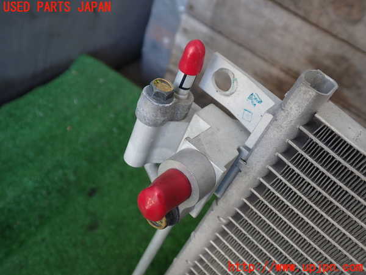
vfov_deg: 44.2
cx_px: 183
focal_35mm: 32
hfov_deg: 56.8
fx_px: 338
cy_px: 138
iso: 125
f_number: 2.4
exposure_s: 1/60
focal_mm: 5.79
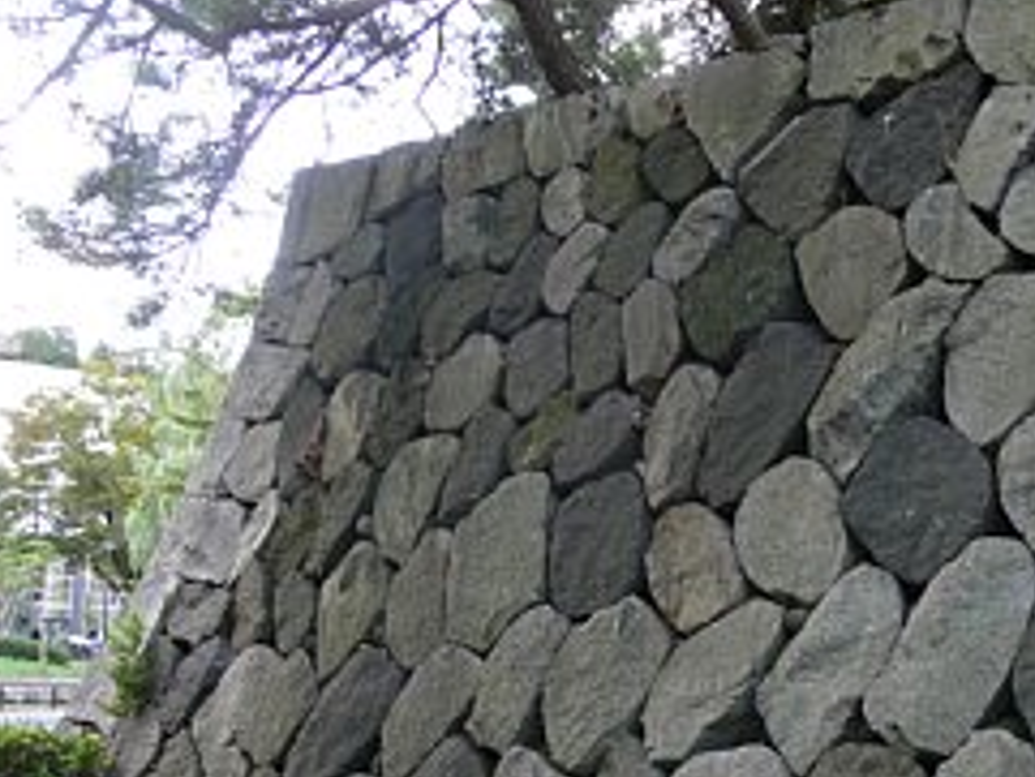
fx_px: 1735
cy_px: 399
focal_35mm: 58
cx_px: 769
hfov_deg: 32.6
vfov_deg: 25.3
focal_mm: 7.4
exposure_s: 1/50
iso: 80
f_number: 2.8
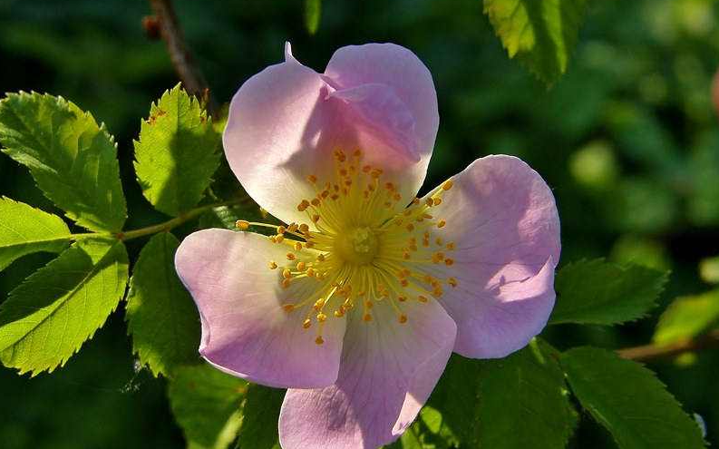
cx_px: 359
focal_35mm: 107
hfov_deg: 19.5
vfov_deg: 12.2
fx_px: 2096
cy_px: 215
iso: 50
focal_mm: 25.7
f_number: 6.3
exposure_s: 1/250
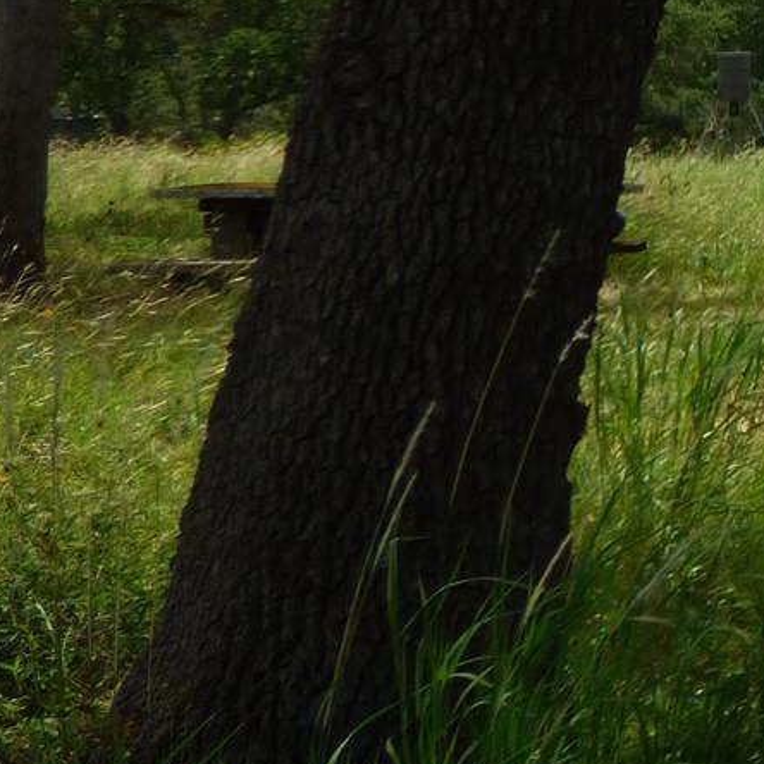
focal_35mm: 151
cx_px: 1724
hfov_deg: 10.3
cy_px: -256
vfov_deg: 11.3
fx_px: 3770
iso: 100
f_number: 3.5
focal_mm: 6.47
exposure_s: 1/1000
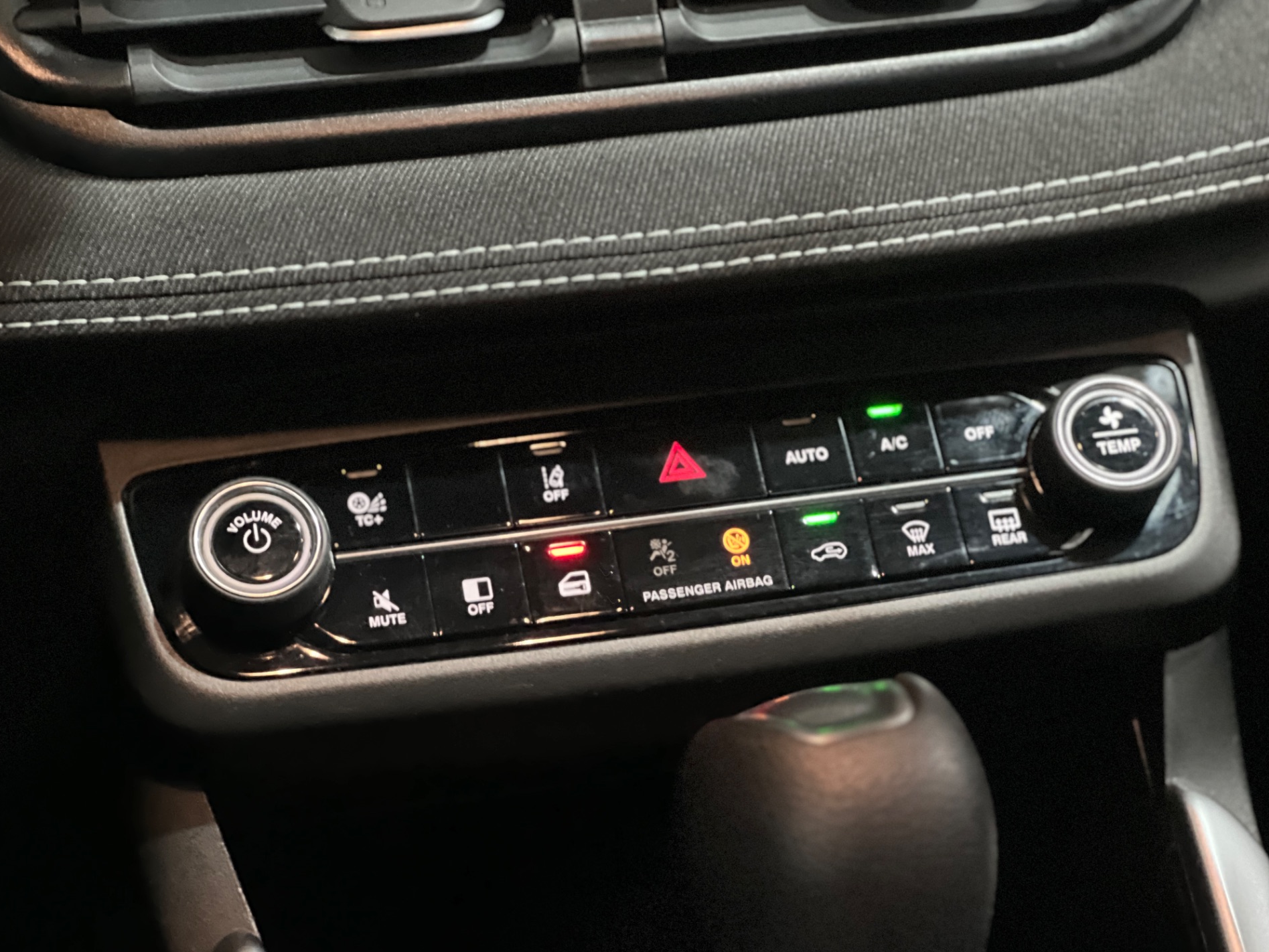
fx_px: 2860
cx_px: 627
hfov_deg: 25.0
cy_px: 480
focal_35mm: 78
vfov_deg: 18.9
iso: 1600
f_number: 2.8
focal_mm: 9
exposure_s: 1/15
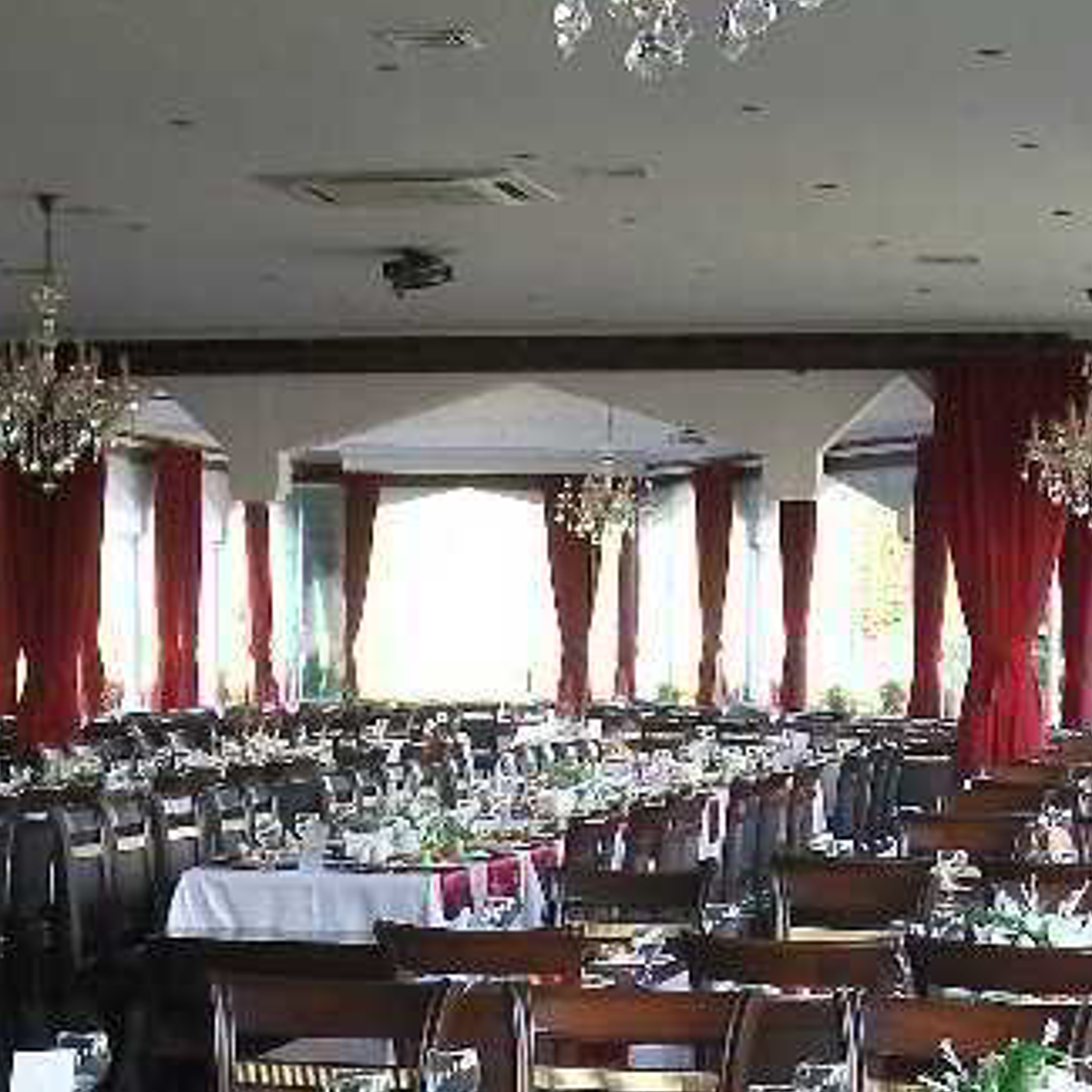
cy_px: 944
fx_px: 3498
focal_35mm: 98
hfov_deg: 17.7
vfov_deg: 17.5
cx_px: 366
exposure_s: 1/50
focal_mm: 7.6
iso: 160
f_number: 3
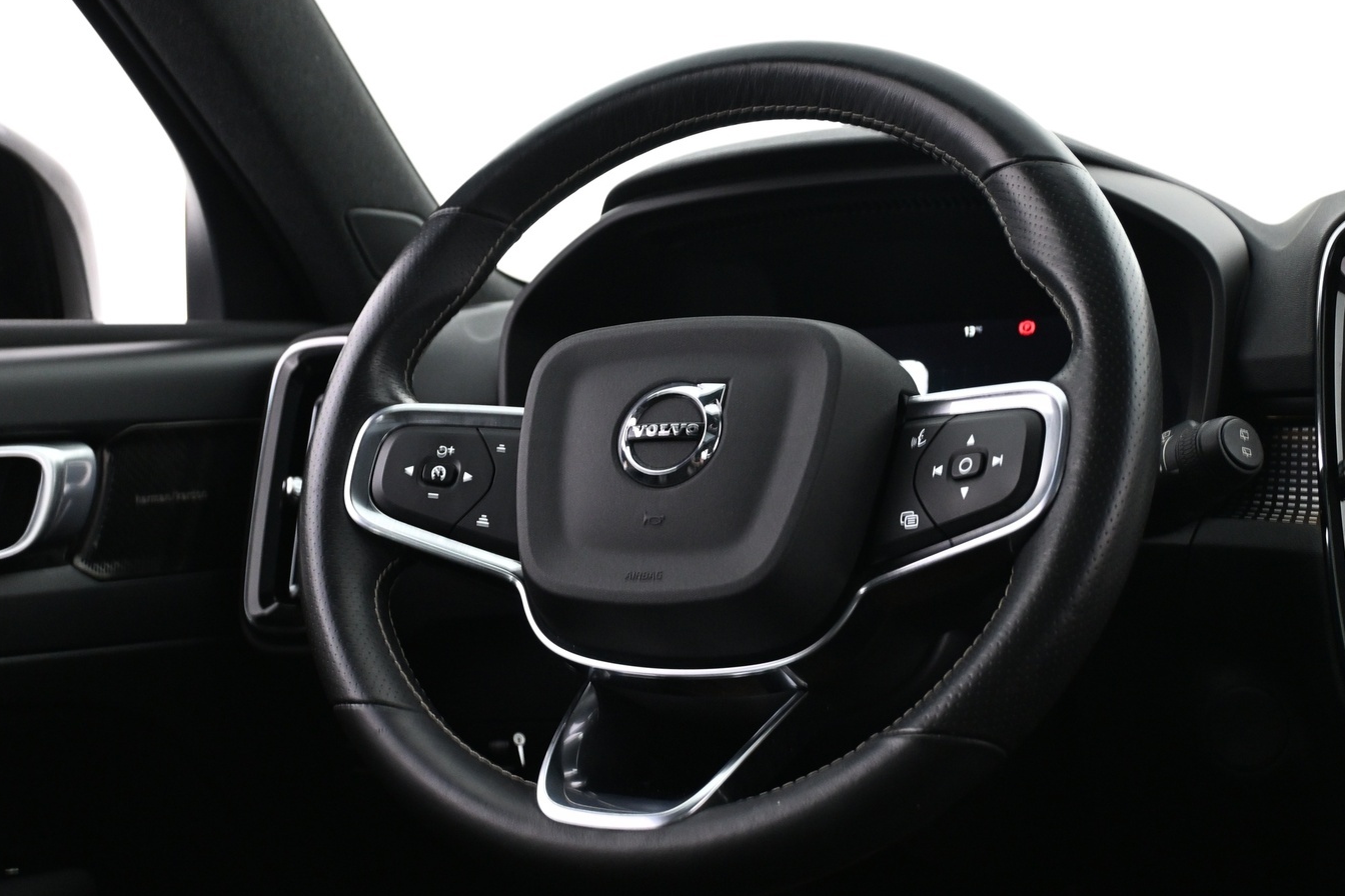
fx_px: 1756
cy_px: 415
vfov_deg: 28.6
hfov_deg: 41.9
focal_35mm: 47
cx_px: 690
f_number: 4.5
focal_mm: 26
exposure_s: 1/20
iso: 1600
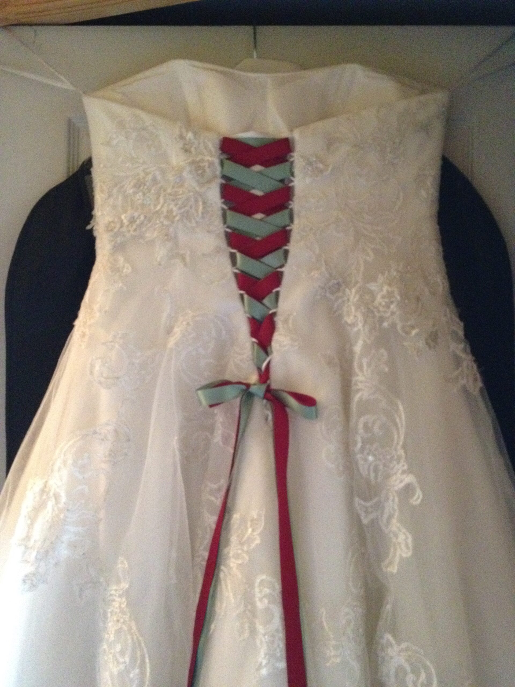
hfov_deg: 40.7
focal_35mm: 35
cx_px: 258
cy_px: 344
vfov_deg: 52.6
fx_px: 694
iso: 640
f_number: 2.4
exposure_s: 1/15
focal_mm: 4.28
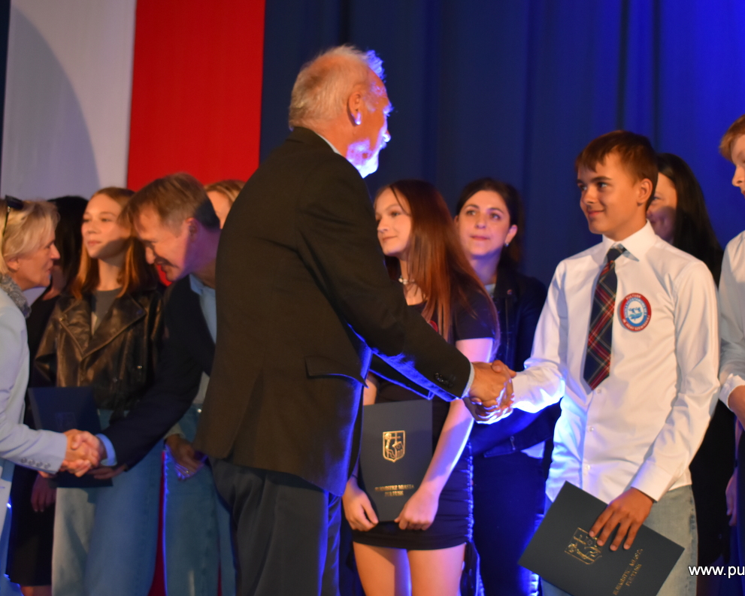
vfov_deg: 26.2
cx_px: 367
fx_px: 1279
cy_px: 296
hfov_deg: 32.5
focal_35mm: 58
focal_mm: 34
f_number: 4.5
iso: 800
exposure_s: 1/100
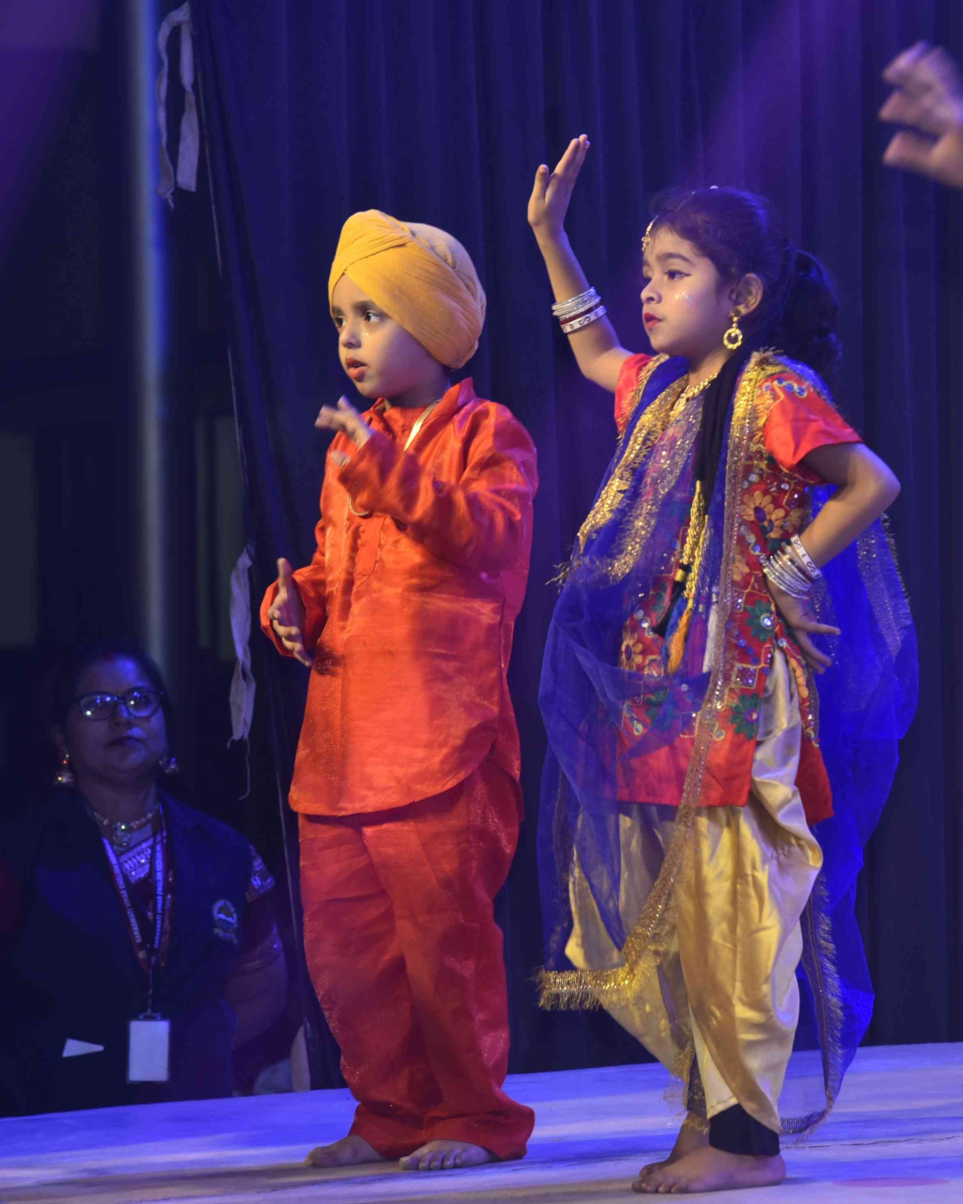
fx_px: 5663
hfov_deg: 9.7
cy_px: 598
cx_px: 611
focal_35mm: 159
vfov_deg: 12.1
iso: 320
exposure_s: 1/125
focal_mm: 110
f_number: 5
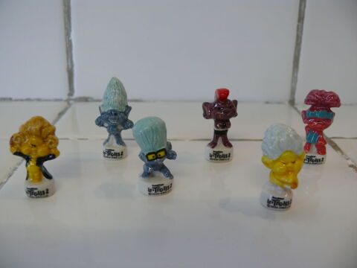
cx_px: 178
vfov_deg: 39.7
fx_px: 371
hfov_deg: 51.4
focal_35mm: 36
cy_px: 134
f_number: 2.8
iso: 100
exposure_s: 1/13
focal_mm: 7.7
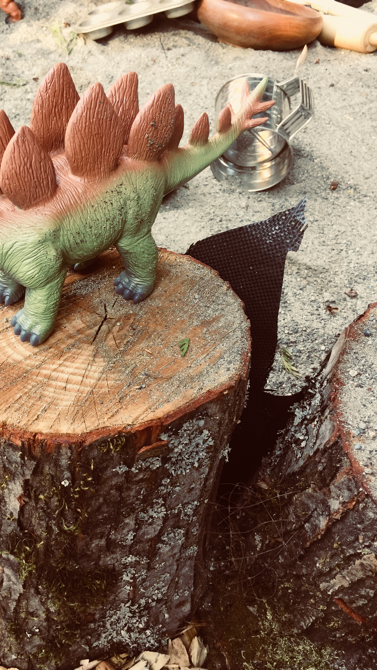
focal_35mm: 35
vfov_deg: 56.6
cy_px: 315
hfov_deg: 33.1
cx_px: 100
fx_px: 622
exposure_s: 1/15
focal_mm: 4.15
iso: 32
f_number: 2.2
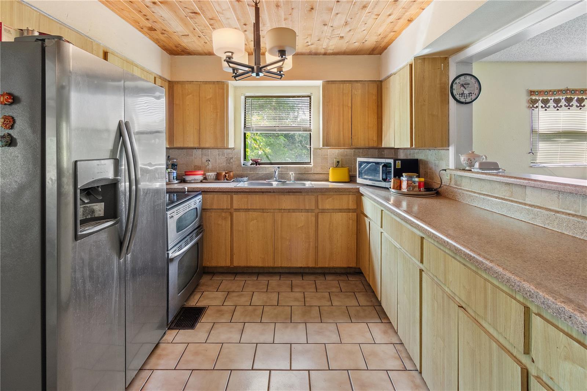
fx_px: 245
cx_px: 294
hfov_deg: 100.4
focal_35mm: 15
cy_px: 196
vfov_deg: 77.3
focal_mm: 10
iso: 400
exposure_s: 1/1.67
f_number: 10
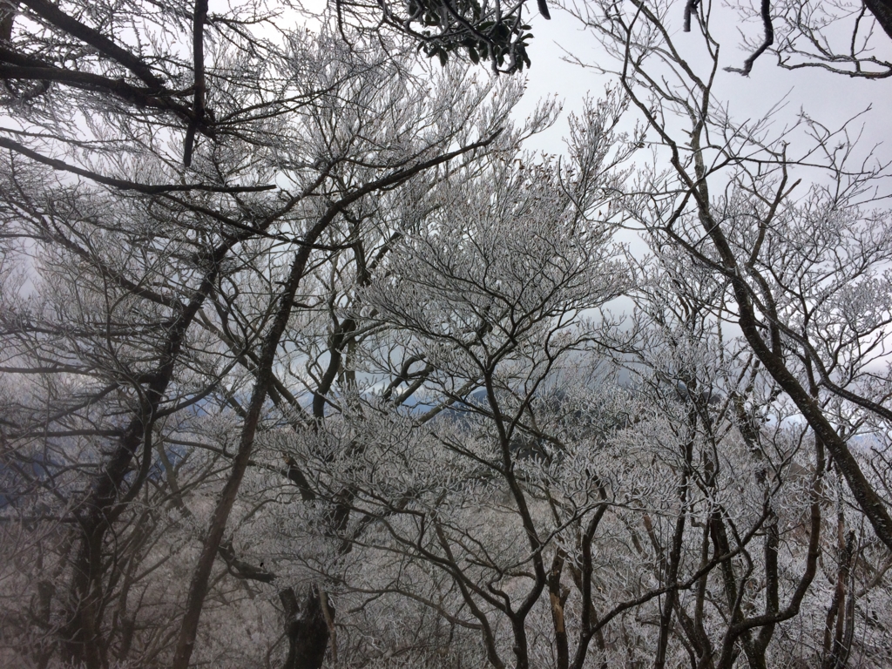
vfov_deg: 48.2
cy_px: 334
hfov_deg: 61.7
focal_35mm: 29
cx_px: 446
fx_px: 747
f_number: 2.2
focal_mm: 4.15
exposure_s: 1/1172
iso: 32
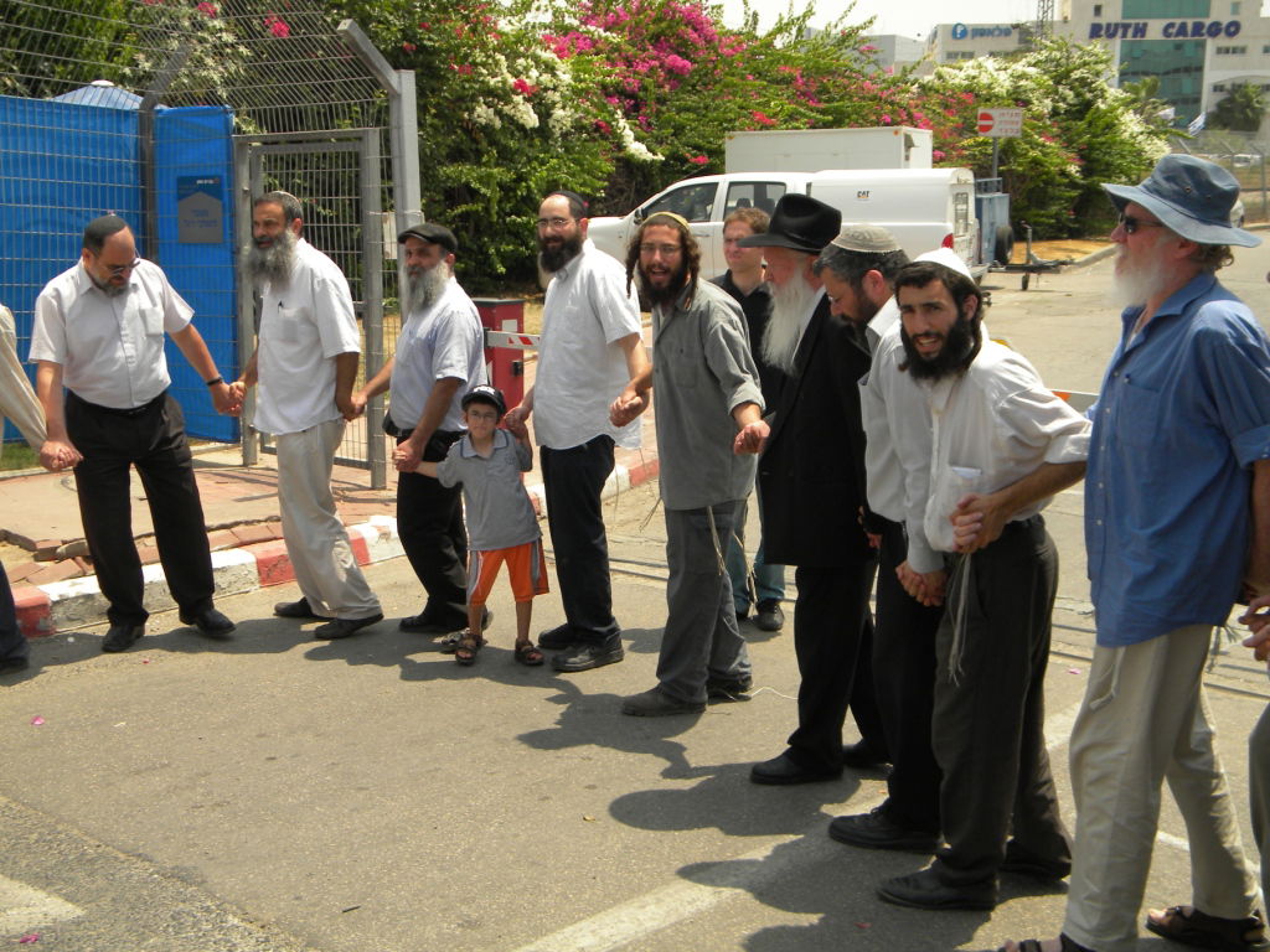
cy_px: 476
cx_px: 635
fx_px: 1504
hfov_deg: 45.8
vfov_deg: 35.1
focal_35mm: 41
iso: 80
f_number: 7.6
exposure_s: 1/194
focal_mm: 7.3
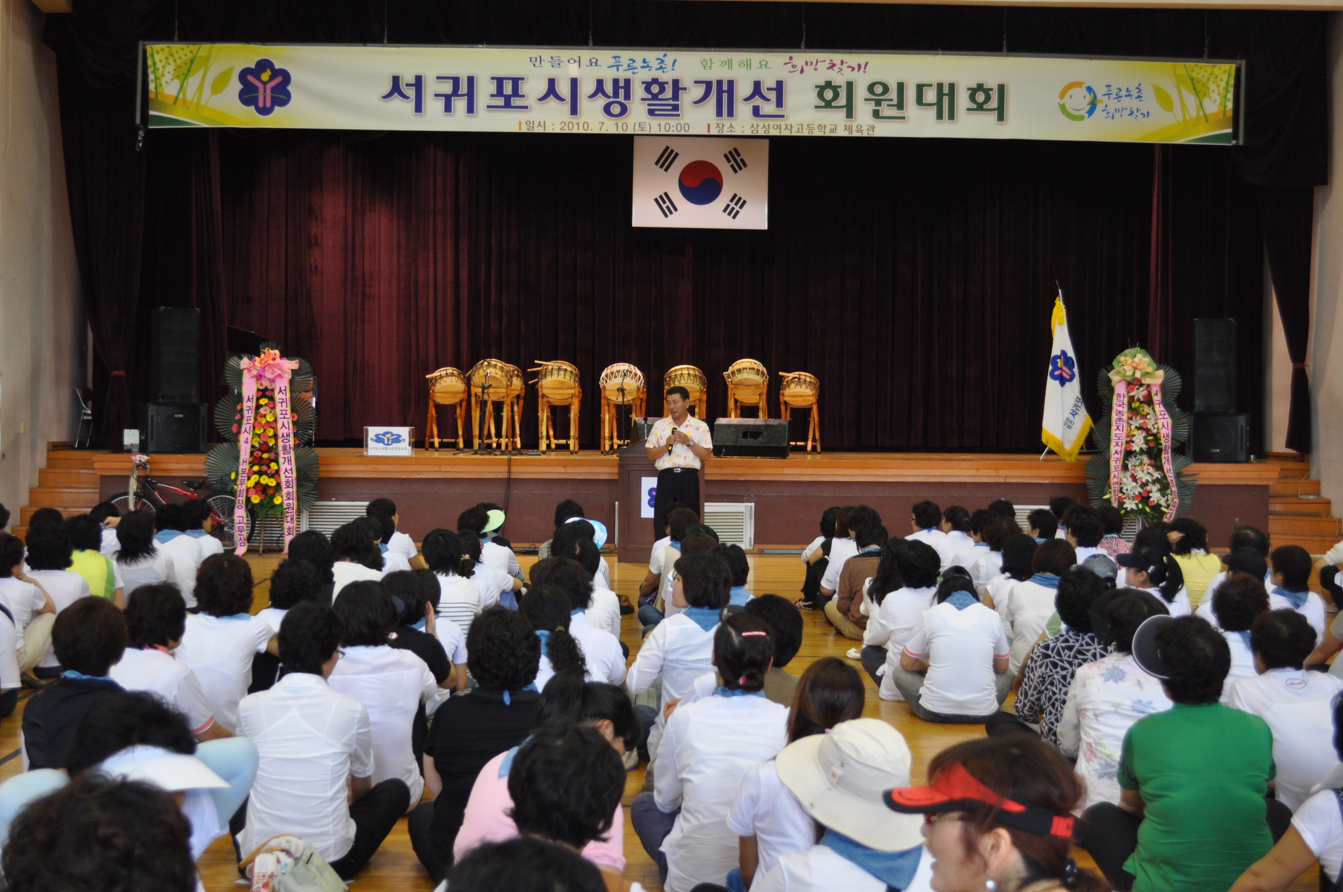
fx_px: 1621
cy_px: 446
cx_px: 672
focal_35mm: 44
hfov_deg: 45.0
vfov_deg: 30.8
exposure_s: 1/60
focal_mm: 29
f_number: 4.5
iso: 720
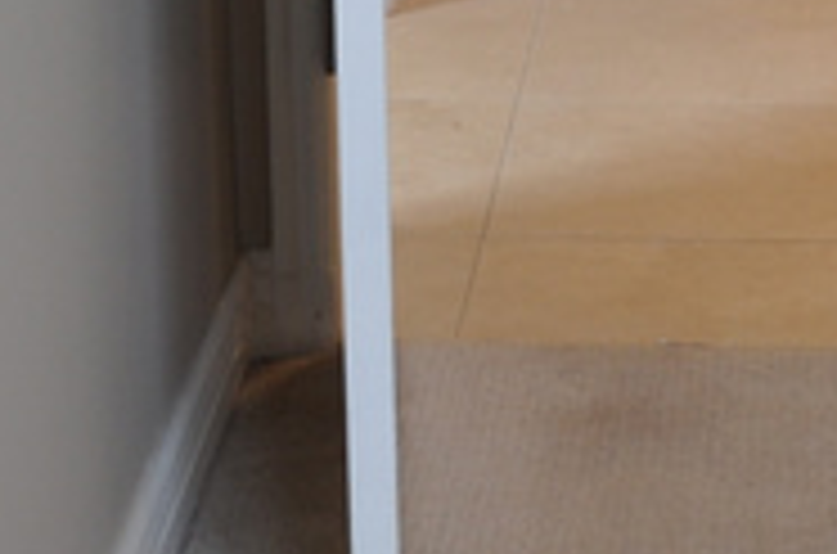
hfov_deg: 13.8
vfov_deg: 8.5
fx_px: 3455
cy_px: -689
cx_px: 522
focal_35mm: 149
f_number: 5.6
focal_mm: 18
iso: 200
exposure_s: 1/30
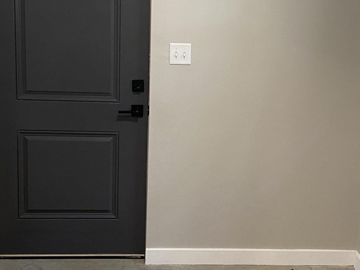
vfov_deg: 24.4
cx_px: 207
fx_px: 624
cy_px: 117
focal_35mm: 60
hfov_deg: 32.1
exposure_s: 1/60
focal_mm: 4.25
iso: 200
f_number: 1.8
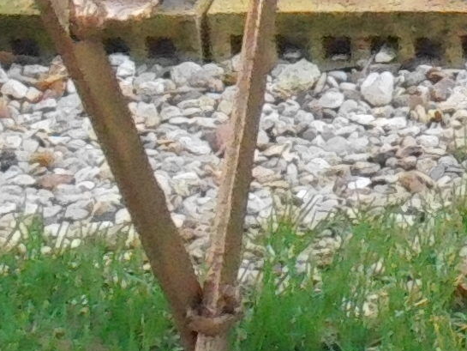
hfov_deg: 7.8
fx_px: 3185
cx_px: 1104
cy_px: -83
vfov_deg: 6.3
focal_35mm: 236
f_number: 3.5
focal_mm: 5.25
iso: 500
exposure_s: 1/250
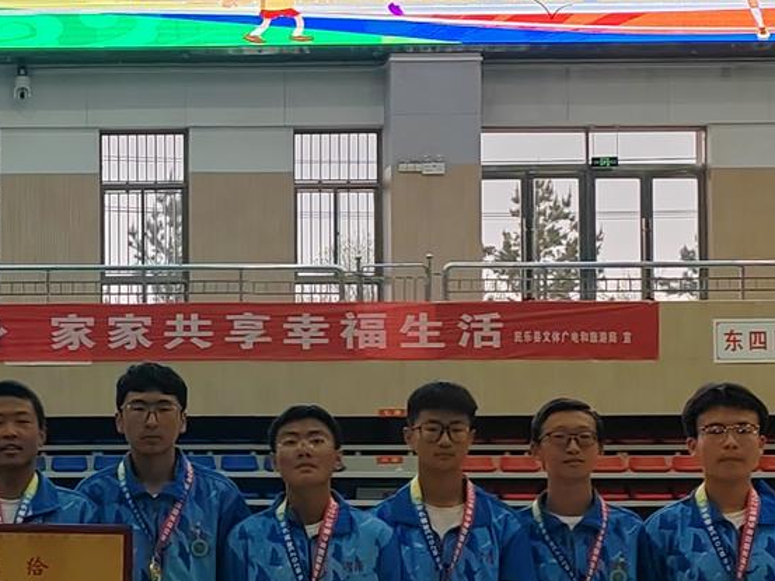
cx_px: 14
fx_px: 2508
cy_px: 361
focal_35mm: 112
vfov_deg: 13.2
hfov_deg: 17.2
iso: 175
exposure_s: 1/100
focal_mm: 6.14
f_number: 1.8
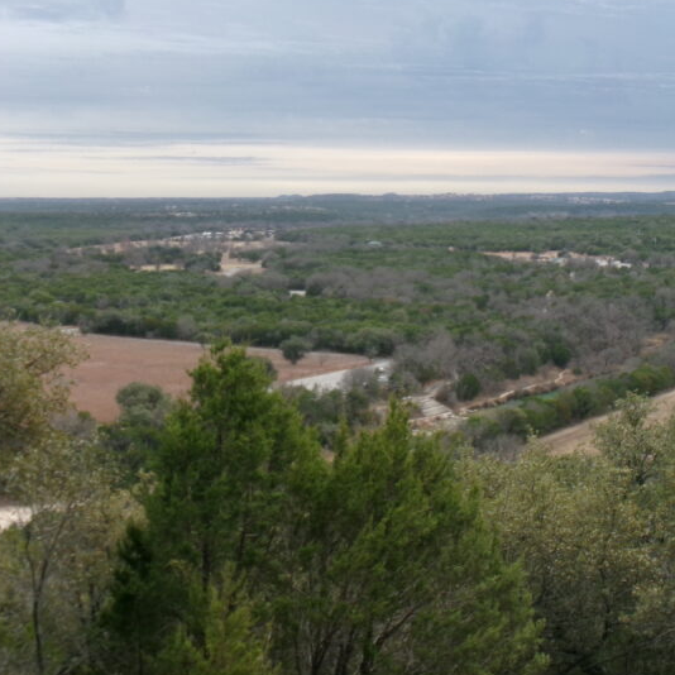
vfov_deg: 28.1
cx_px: 393
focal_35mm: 61
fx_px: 1346
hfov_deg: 28.1
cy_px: 288
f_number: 11.8
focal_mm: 6.4
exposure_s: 1/40
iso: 100
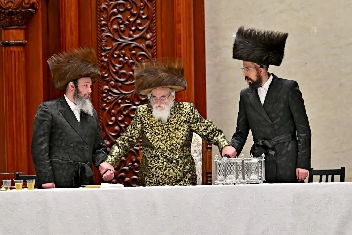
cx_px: 176
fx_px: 2199
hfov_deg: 9.2
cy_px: 118
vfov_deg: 6.1
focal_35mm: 225
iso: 160
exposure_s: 1/320
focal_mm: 150
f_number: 2.8
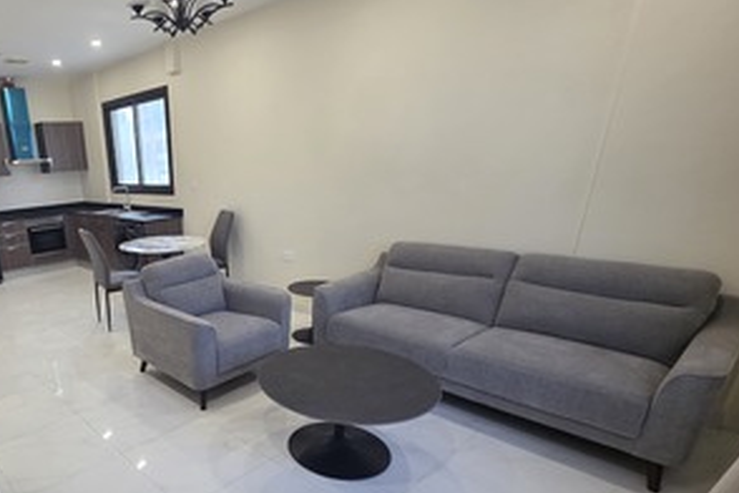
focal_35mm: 21
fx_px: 431
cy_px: 343
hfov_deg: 74.7
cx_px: 175
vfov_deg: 57.7
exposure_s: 1/100
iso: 125
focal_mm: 2.2
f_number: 1.9
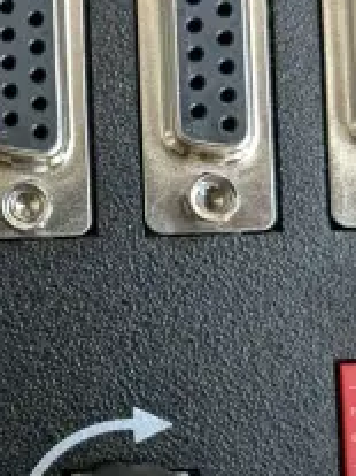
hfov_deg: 15.4
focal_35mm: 94
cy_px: 255
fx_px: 1290
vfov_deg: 20.9
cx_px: -14
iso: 1123
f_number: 1.73
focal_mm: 4.38
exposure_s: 1/99.9
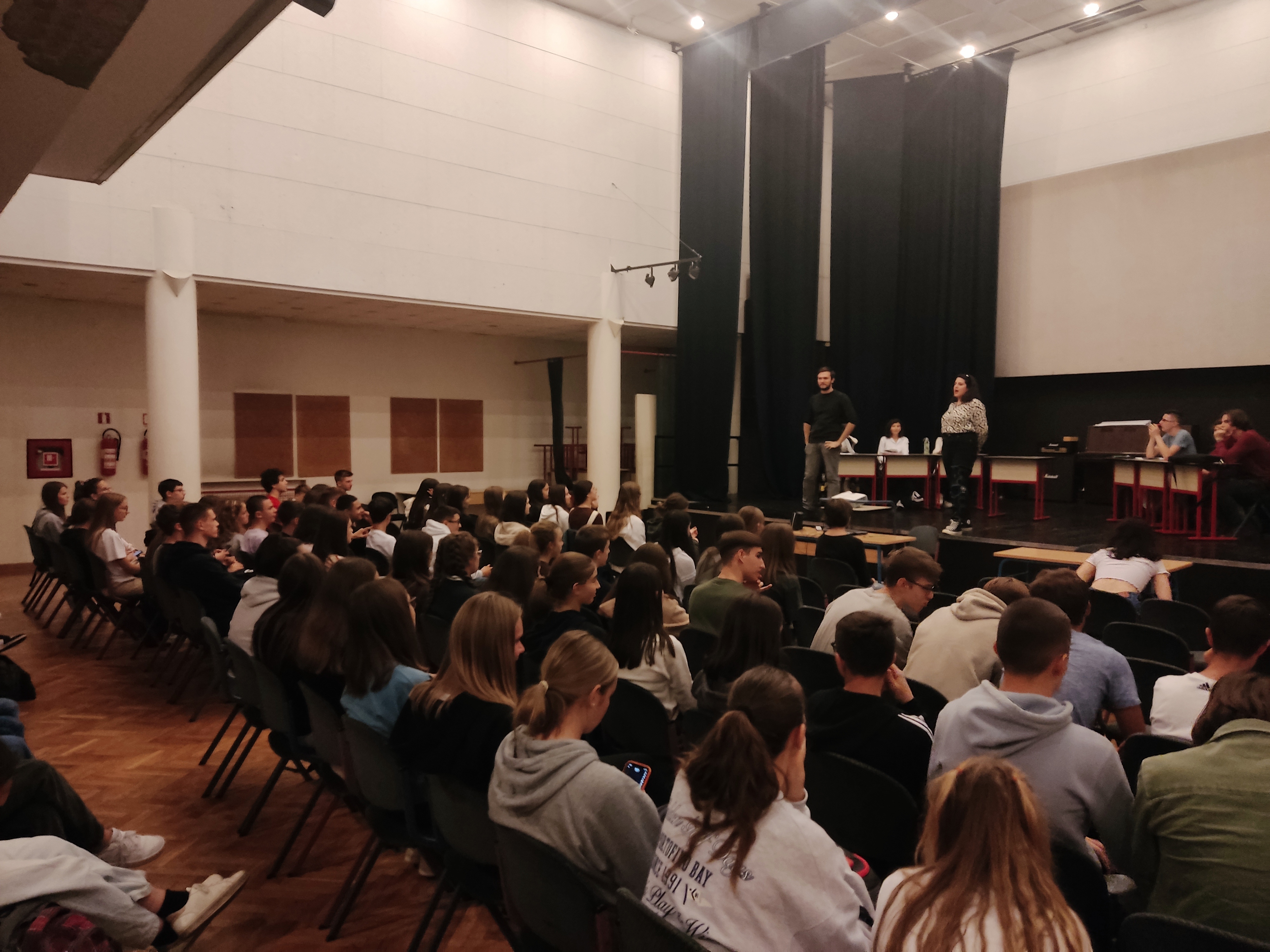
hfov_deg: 69.4
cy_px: 476
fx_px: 917
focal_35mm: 25
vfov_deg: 54.9
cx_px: 635
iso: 687
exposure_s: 1/25
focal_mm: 4.71
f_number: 1.79
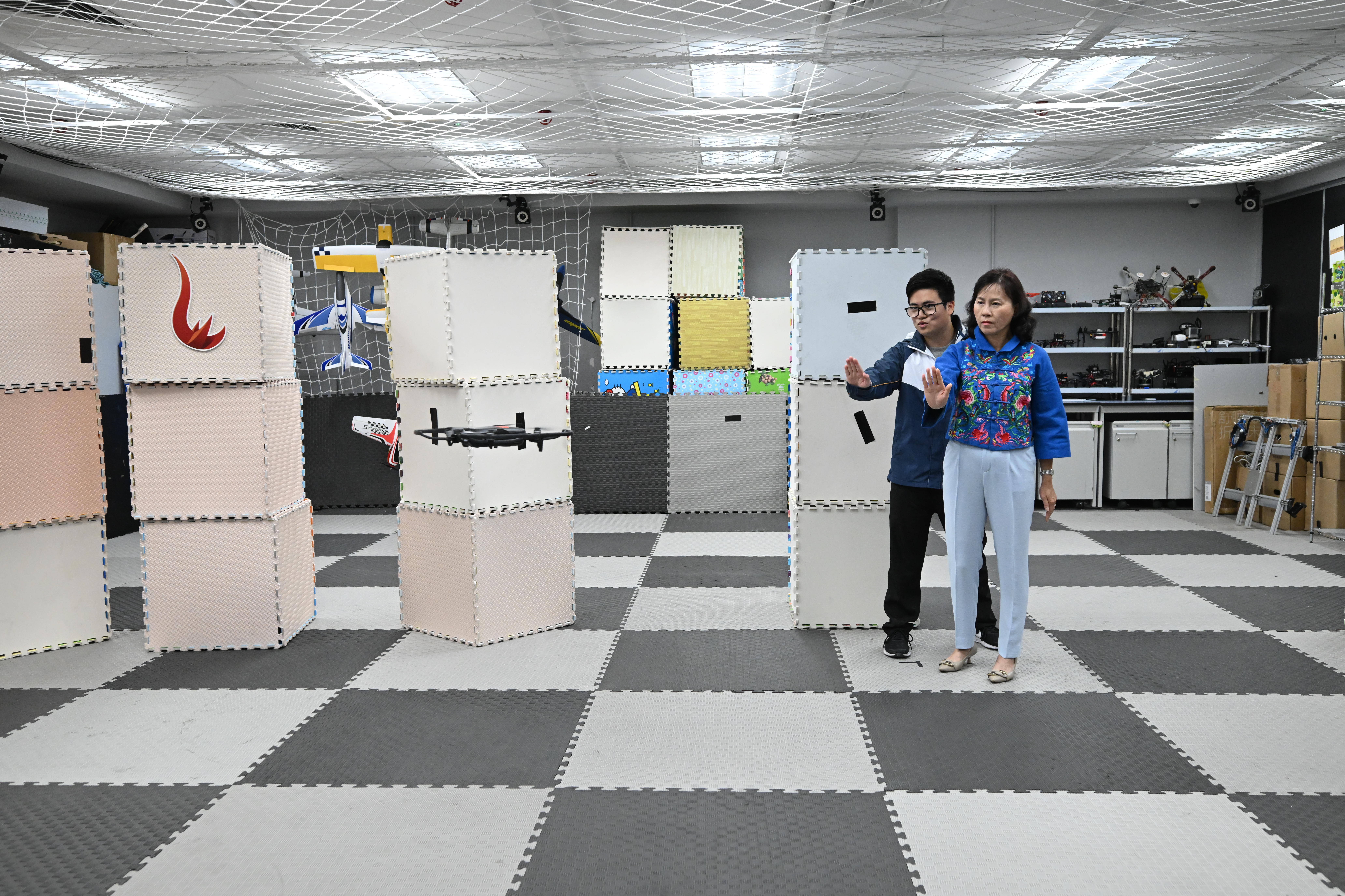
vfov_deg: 43.6
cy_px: 448
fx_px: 1121
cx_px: 672
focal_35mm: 30
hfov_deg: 61.9
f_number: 5
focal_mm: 30
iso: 3200
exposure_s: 1/200
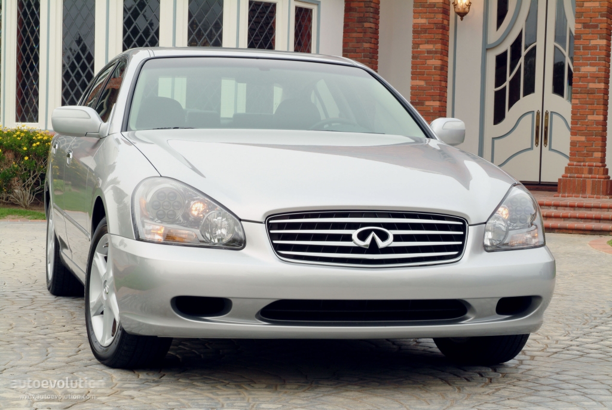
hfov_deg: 25.5
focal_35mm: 80
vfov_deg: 17.2
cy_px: 205
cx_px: 306
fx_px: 1353
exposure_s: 1/6
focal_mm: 53
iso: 100
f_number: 16
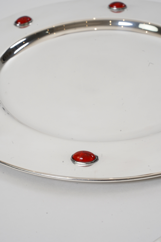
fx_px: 704
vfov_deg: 19.5
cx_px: 80
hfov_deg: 13.0
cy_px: 121
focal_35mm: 105
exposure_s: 1/125
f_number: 16
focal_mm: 105
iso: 1250
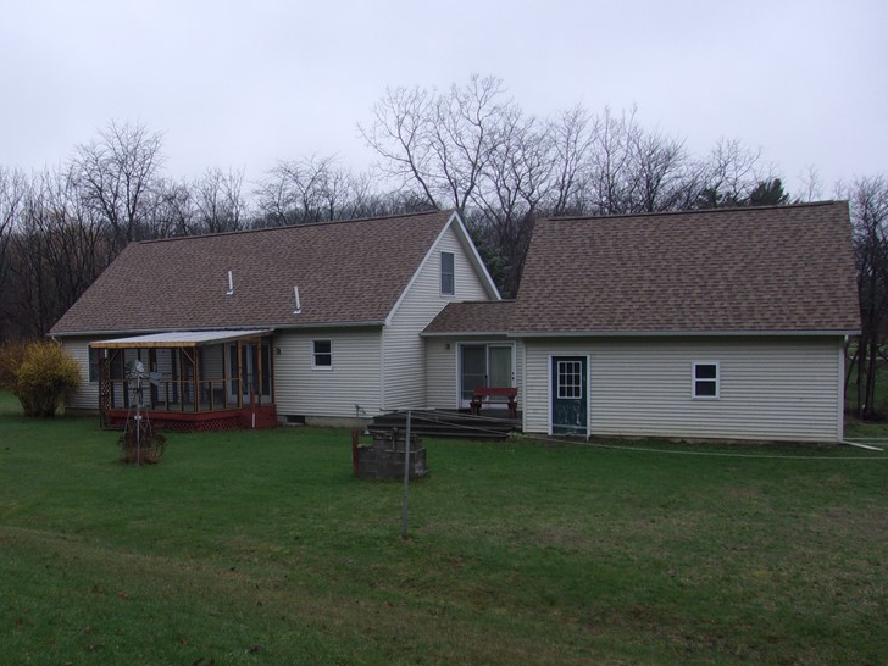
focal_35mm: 38
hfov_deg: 48.4
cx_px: 320
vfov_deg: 37.6
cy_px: 400
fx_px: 975
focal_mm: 4.9
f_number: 3
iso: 80
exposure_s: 1/220
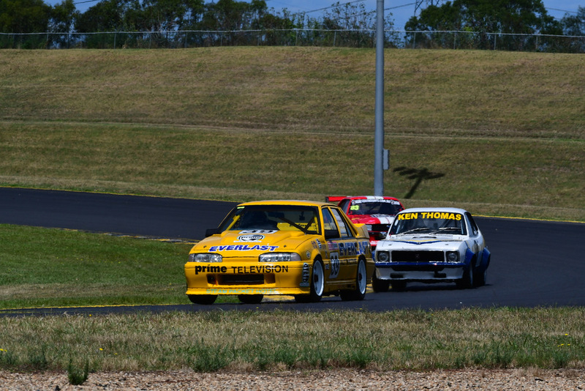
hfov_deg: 6.9
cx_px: 292
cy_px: 196
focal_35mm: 300
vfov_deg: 4.6
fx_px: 4876
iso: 250
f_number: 14
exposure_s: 1/640
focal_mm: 200
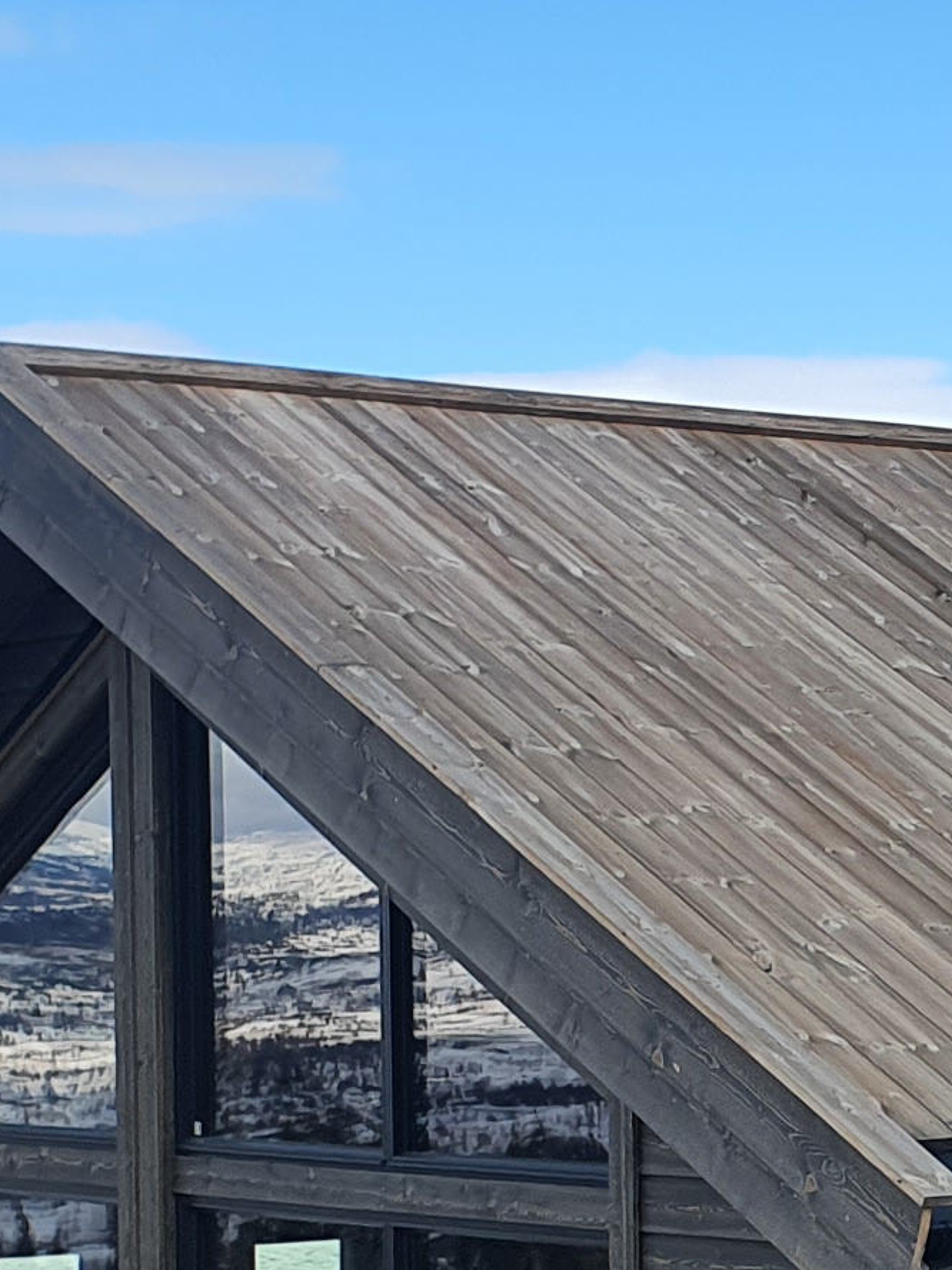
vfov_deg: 16.5
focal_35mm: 118
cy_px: 1075
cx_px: 1282
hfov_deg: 12.1
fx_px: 4327
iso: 50
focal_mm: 4.3
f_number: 2.4
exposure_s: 1/1856
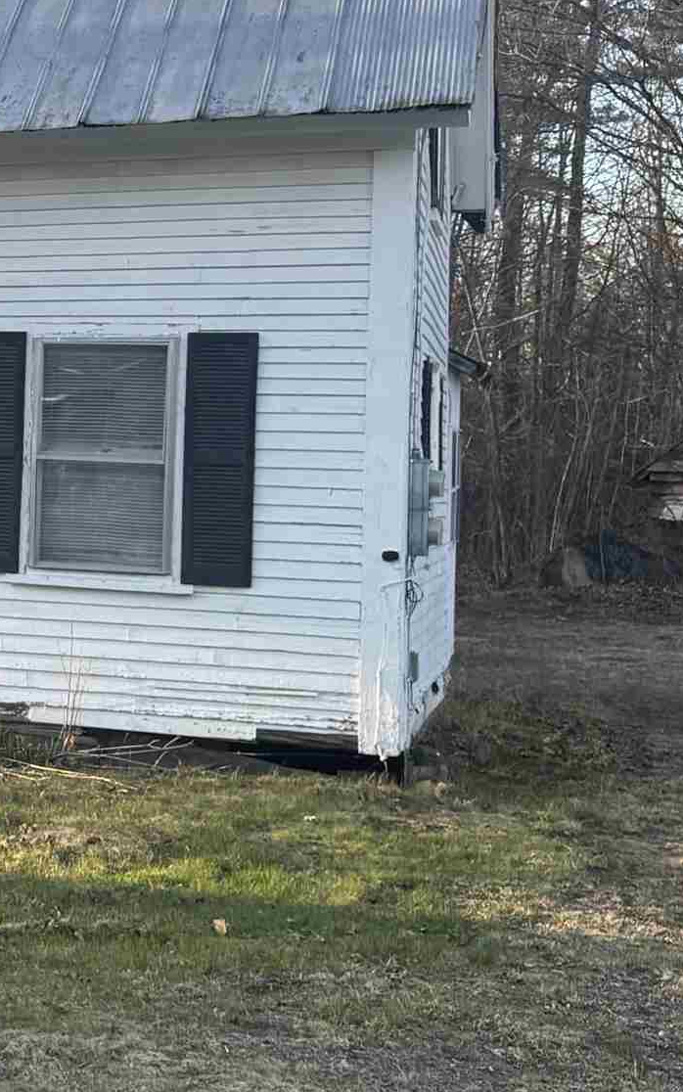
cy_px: 482
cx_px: -354
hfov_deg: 16.8
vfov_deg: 29.3
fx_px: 2084
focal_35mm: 70
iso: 80
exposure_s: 1/539
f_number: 1.78
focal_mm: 6.76
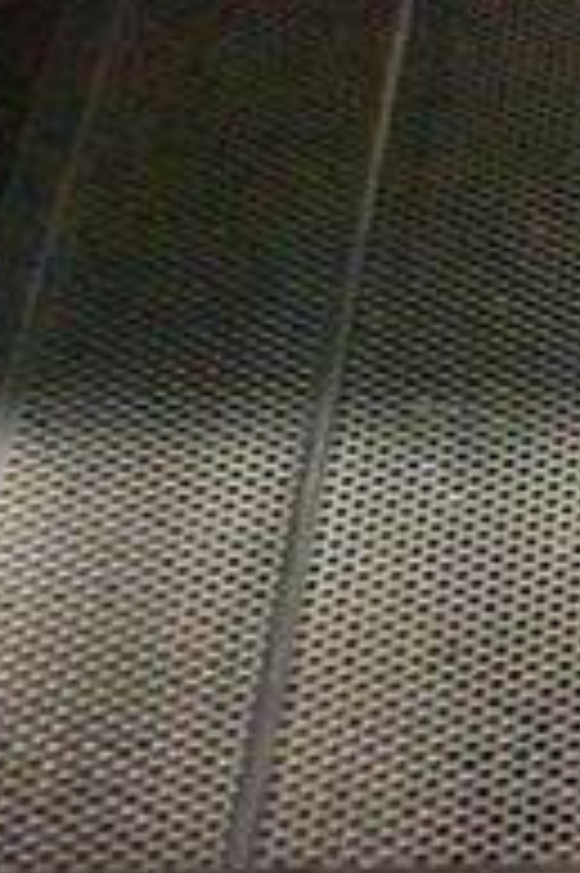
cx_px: 1160
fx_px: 2628
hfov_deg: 11.4
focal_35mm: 109
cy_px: 22
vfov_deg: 18.4
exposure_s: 1/160
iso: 25600
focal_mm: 23
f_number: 4
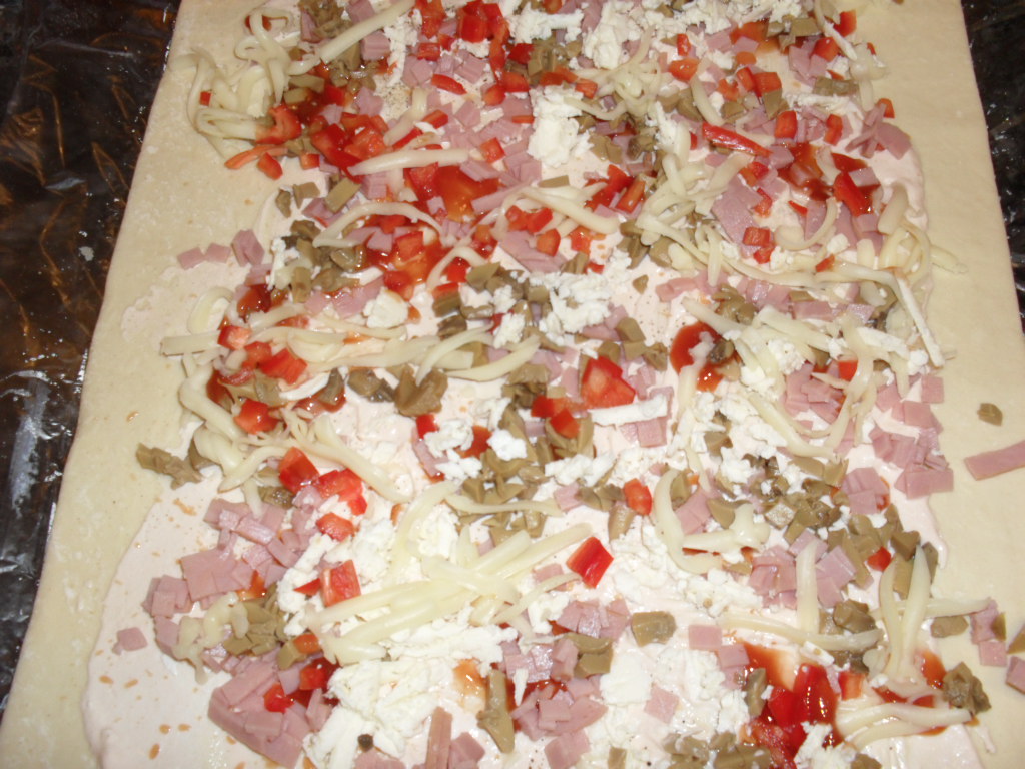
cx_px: 512
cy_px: 384
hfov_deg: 52.6
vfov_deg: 40.7
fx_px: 1036
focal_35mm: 35
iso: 200
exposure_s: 1/45
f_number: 3.2
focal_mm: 6.3
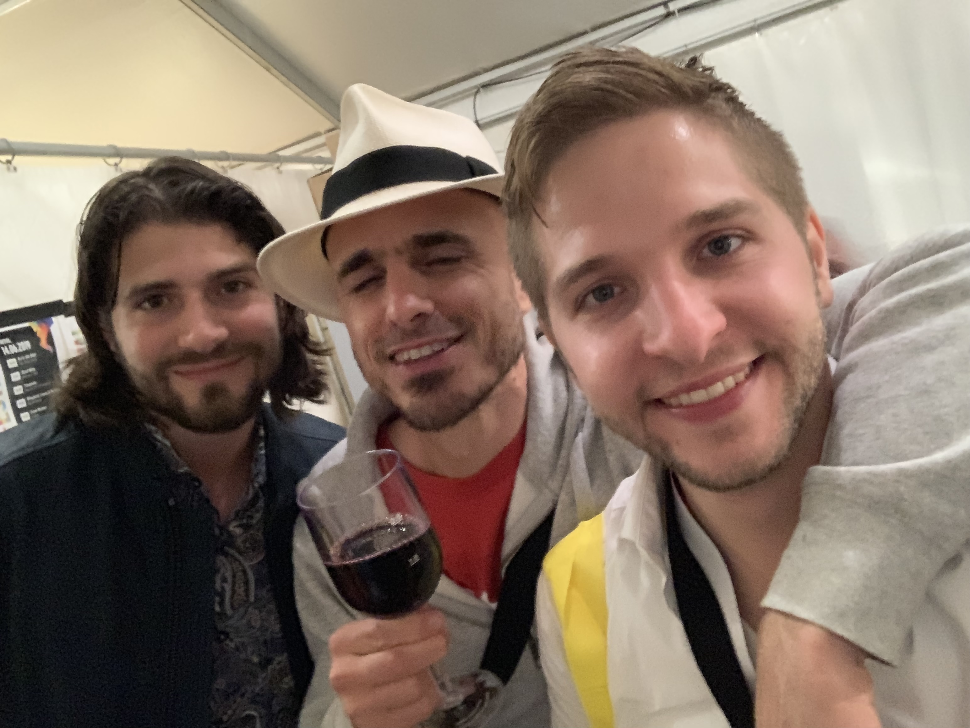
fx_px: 897
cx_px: 485
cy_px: 364
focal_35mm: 32
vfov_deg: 44.2
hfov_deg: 56.8
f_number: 2.2
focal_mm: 2.87
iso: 1000
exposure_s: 1/17
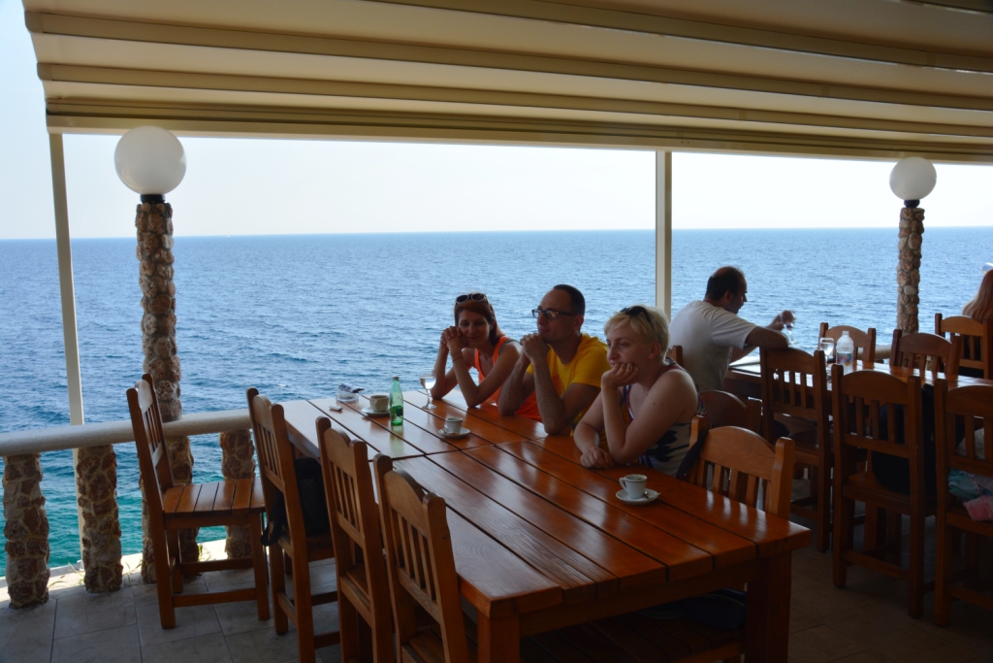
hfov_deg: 59.5
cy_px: 332
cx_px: 496
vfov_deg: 41.7
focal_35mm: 32
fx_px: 869
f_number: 13
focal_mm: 21
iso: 200
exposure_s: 1/40
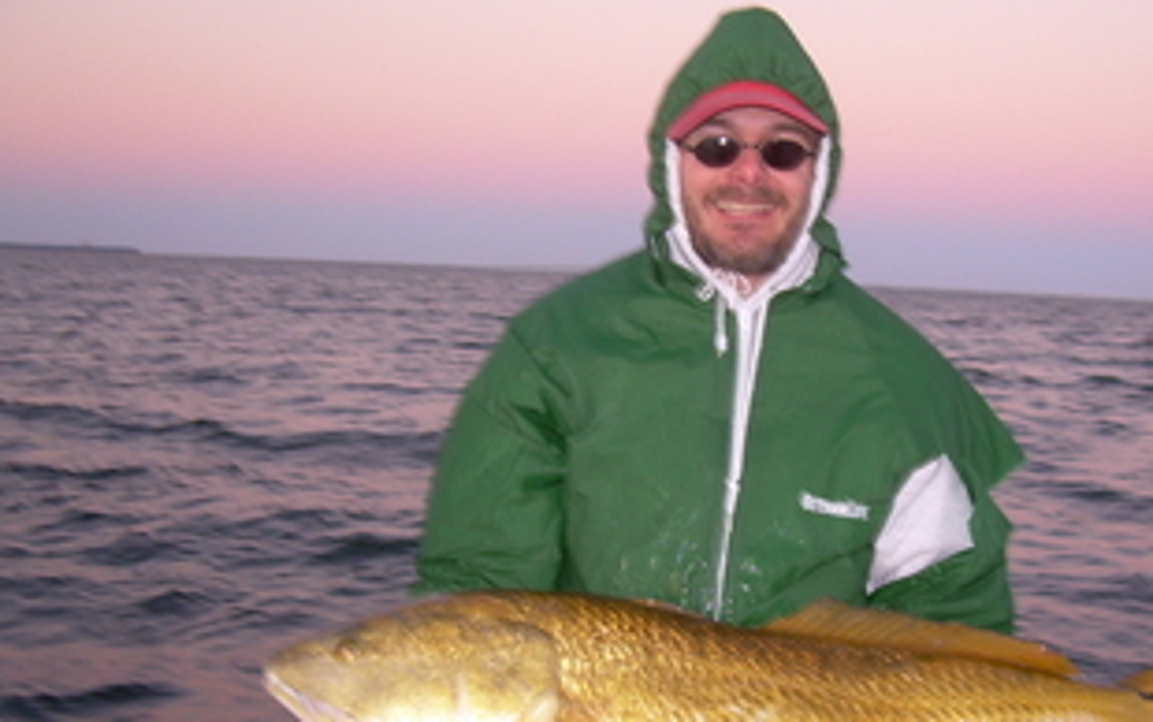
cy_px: 380
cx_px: 684
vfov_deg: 24.9
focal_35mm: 52
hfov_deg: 38.7
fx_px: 1635
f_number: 2.8
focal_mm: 6.3
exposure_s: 1/30
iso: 50
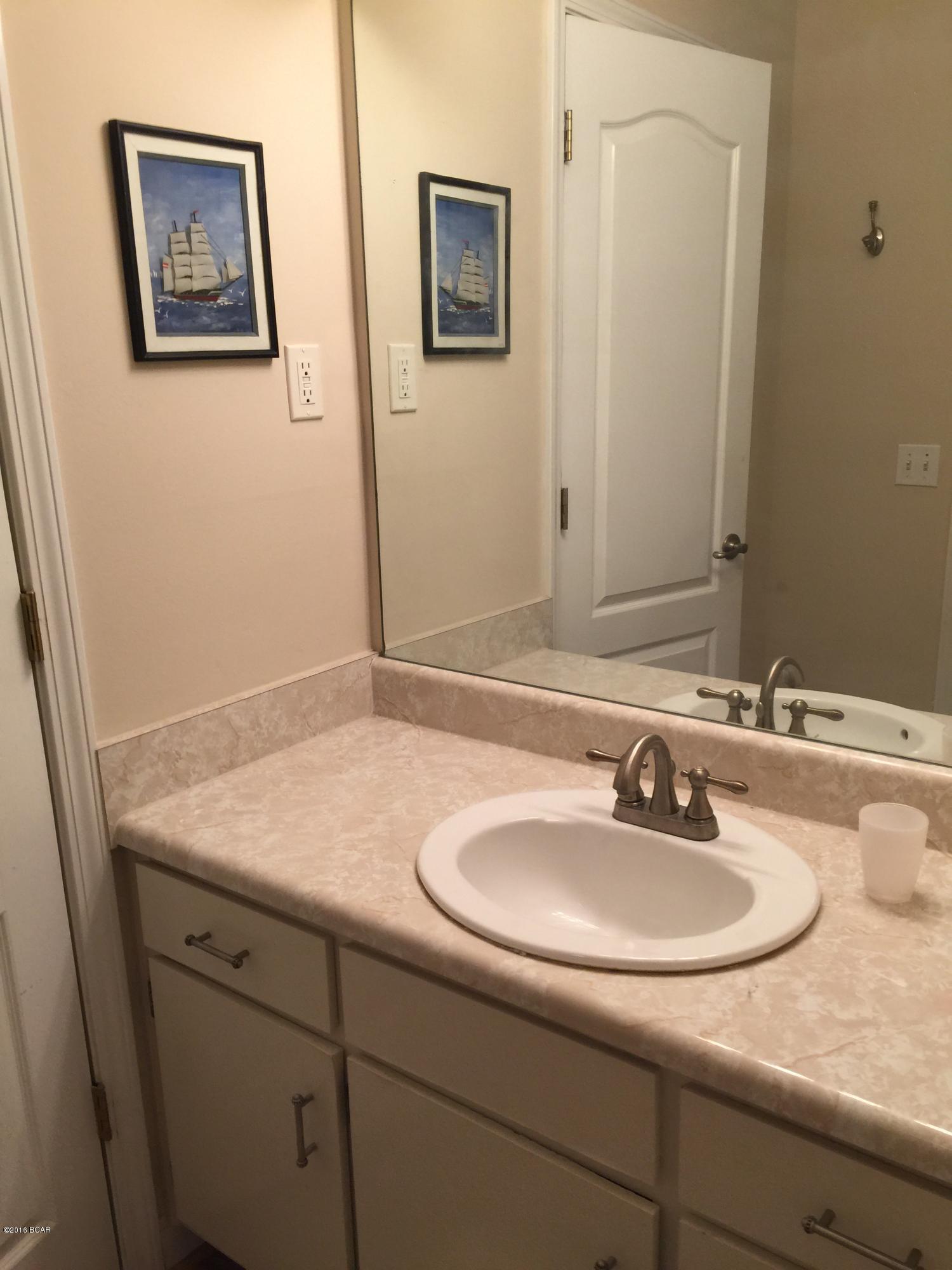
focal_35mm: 29
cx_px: 476
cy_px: 635
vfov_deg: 61.7
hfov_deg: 48.2
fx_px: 1063
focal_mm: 4.15
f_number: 2.2
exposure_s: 1/15
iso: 32
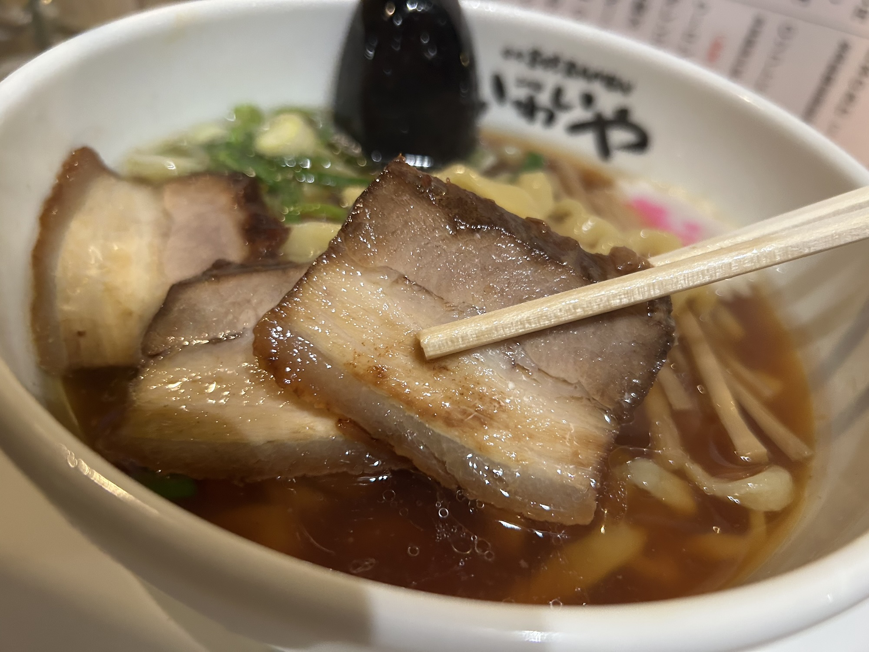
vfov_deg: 53.1
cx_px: 434
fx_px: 653
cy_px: 326
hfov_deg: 67.3
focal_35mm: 26
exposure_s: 1/50
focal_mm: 5.7
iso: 250
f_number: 1.5
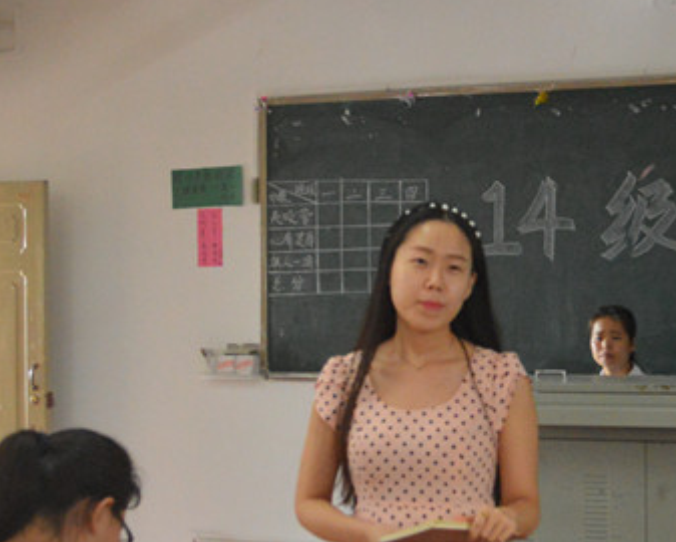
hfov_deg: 23.5
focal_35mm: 80
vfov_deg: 19.2
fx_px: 1601
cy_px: 308
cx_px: 526
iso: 3200
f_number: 4
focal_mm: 24
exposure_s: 1/200
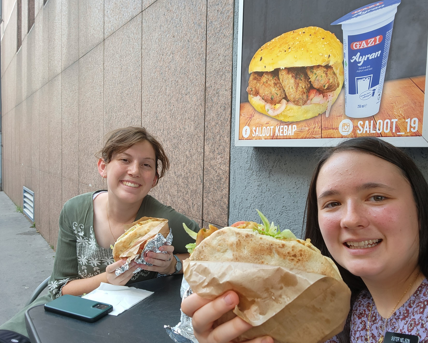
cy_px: 176
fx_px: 342
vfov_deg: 53.2
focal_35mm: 27
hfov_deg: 64.0
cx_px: 228
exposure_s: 1/100
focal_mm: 3.3
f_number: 2.2
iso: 80
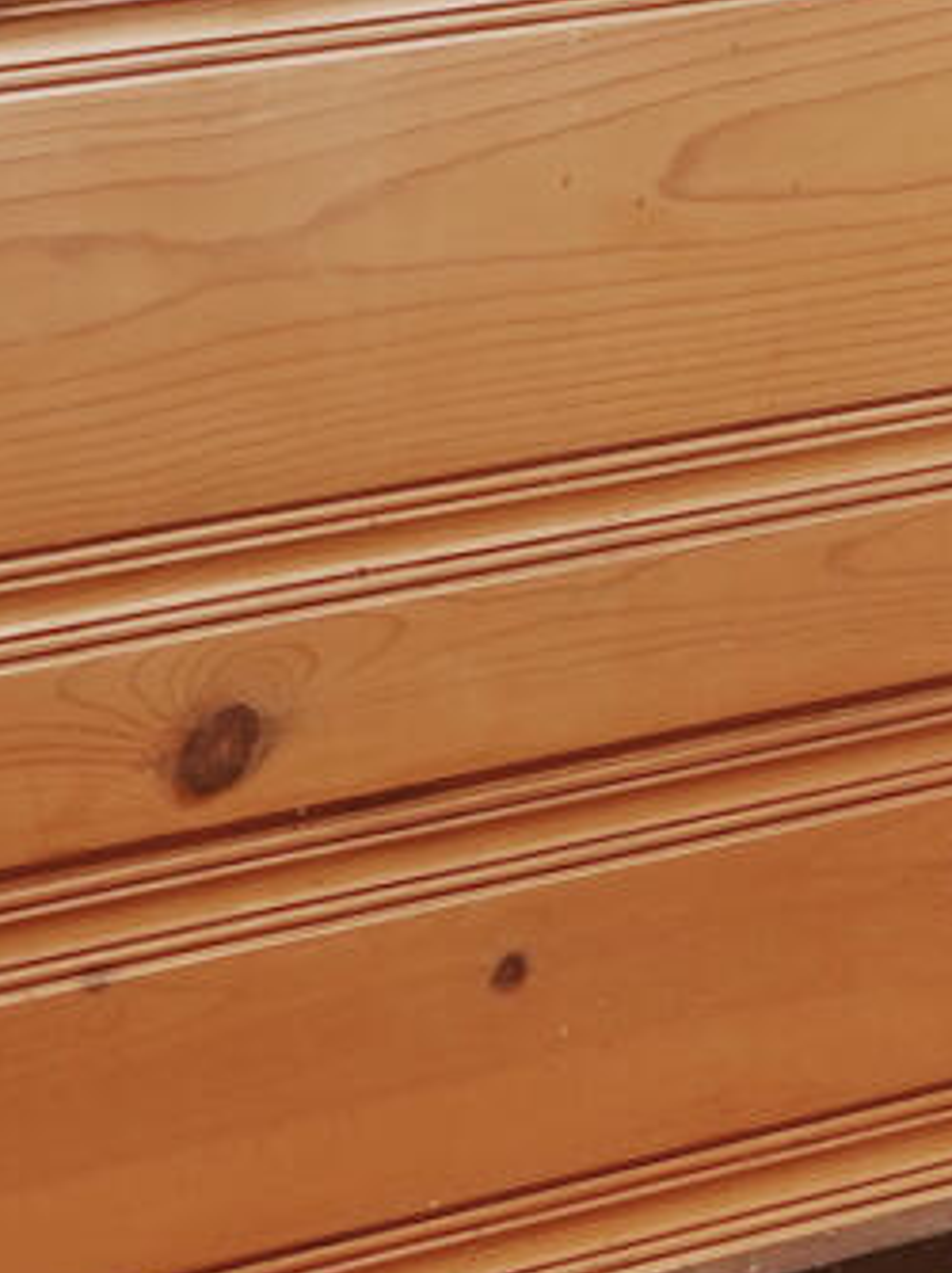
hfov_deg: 9.6
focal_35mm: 147
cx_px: 1649
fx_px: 5397
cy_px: -964
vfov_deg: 12.4
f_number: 2.8
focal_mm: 17
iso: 400
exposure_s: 1/5
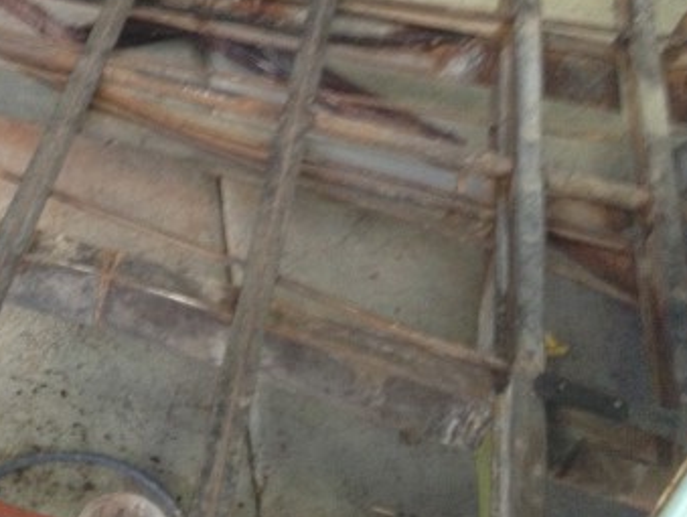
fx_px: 1311
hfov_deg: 28.2
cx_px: 69
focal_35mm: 66
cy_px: 136
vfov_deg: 22.1
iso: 250
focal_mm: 4.28
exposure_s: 1/20
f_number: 2.4
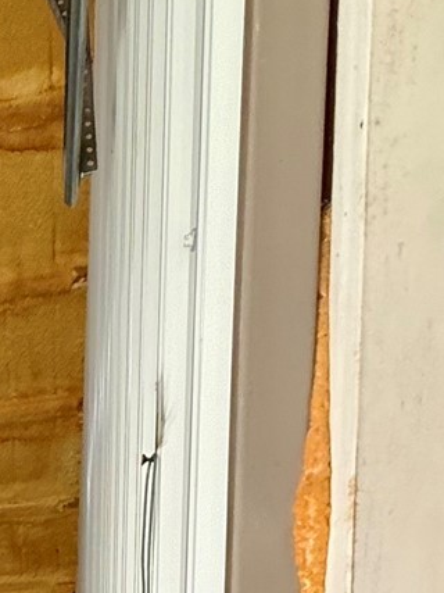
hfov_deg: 19.9
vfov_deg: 22.3
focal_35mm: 63
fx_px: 1078
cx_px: -233
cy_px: 993
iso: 125
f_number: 2.2
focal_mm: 2.22
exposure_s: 1/120
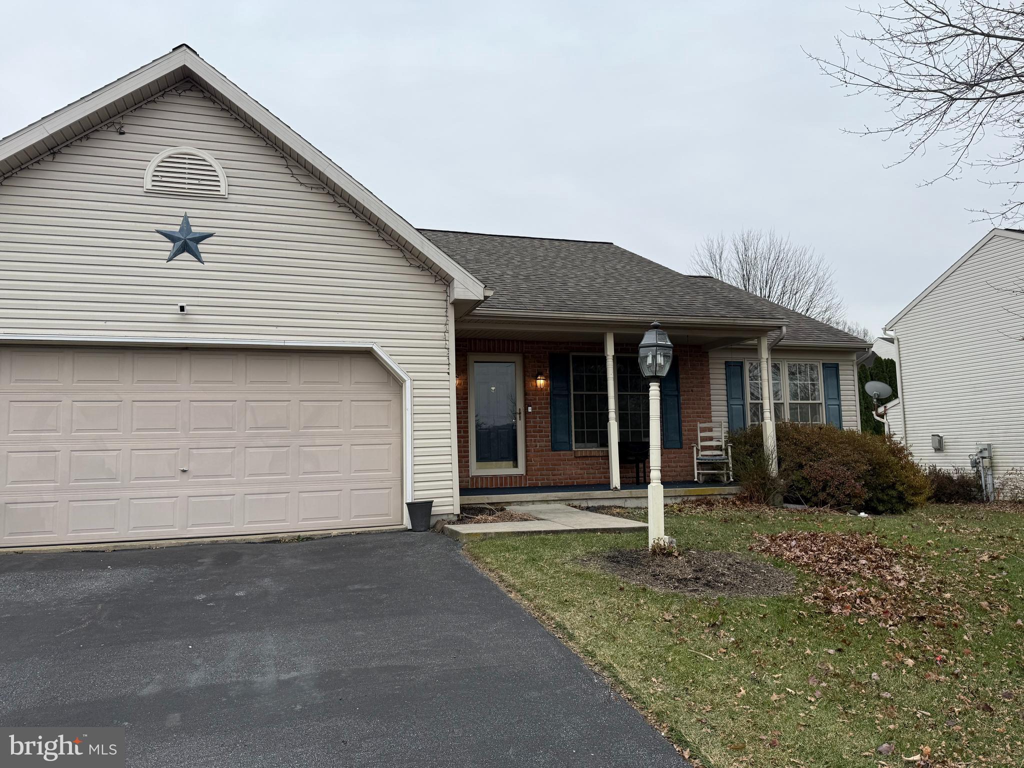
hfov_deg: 71.6
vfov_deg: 56.8
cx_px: 512
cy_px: 384
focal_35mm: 24
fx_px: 710
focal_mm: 6.76
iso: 80
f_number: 1.78
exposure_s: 1/1337
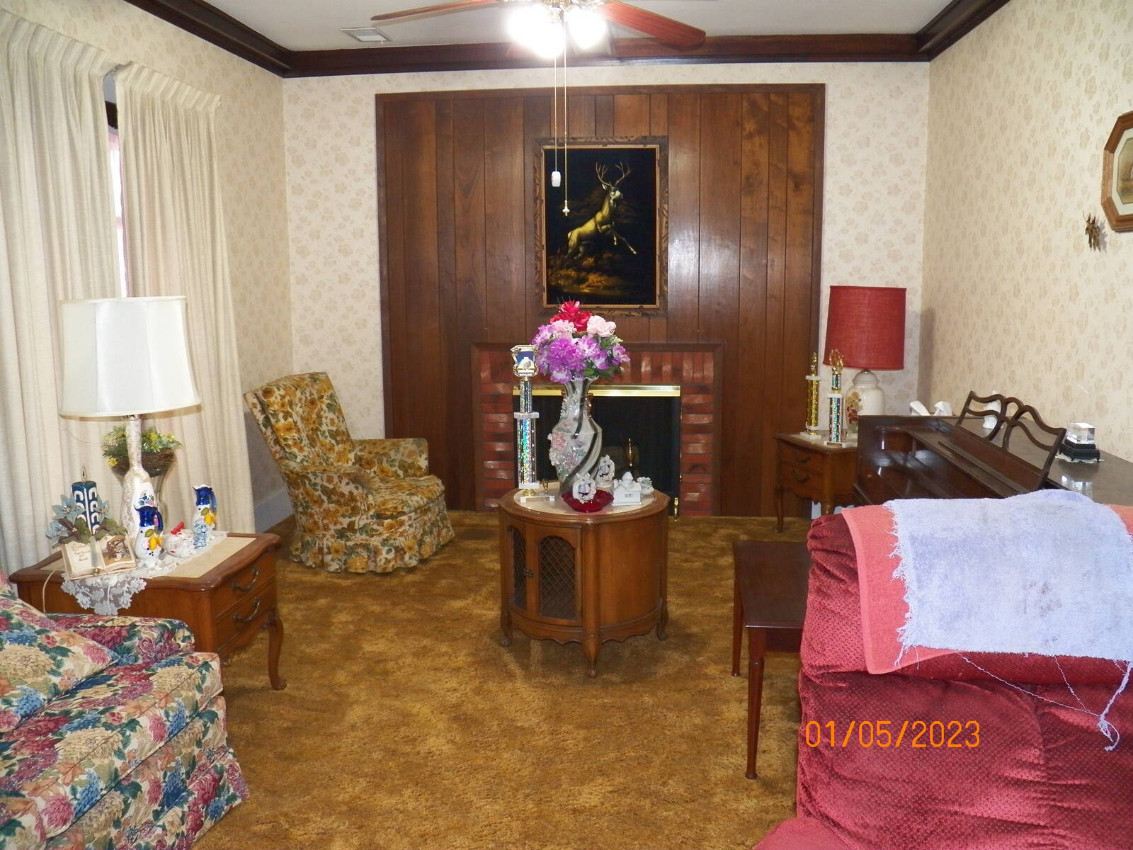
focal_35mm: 28
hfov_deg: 63.4
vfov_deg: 49.7
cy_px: 425
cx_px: 566
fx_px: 916
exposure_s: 1/30
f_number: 2.8
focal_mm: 4.9
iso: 400
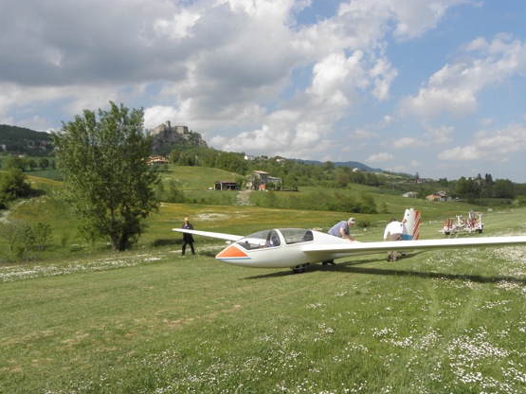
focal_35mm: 30
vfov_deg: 46.7
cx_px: 274
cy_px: 221
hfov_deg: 60.0
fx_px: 456
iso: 64
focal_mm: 4.6
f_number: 5.6
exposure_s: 1/320
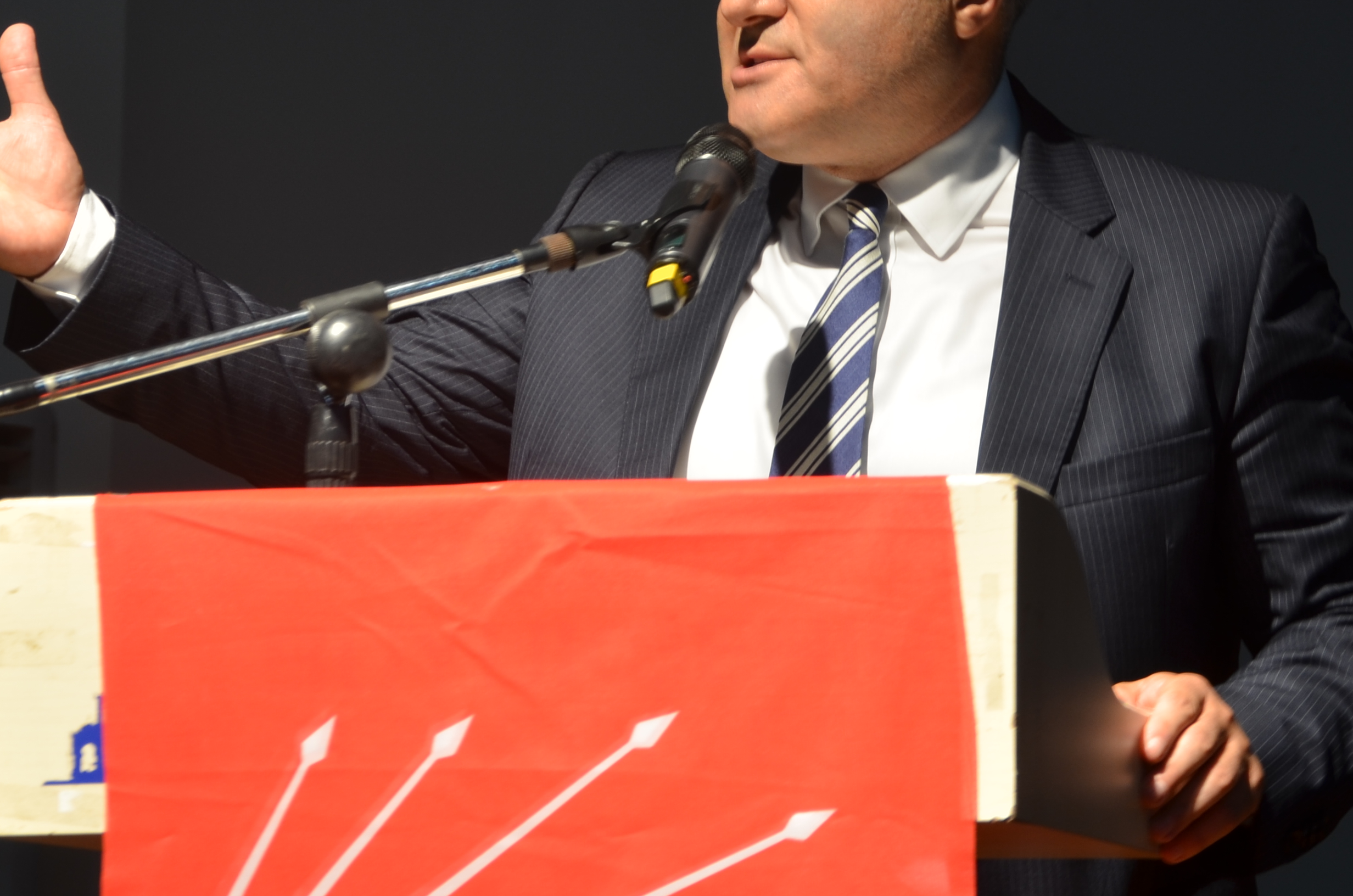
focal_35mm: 174
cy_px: 278
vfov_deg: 7.9
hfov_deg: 11.8
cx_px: 935
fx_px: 6526
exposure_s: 1/13
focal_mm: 58
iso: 100
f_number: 5
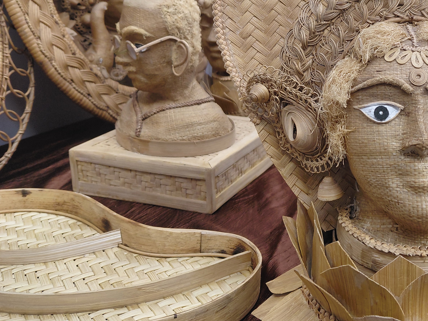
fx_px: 532
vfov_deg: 32.9
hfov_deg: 42.0
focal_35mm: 43
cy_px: 80
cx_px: 339
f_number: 1.8
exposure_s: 1/515
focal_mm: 4.69
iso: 50
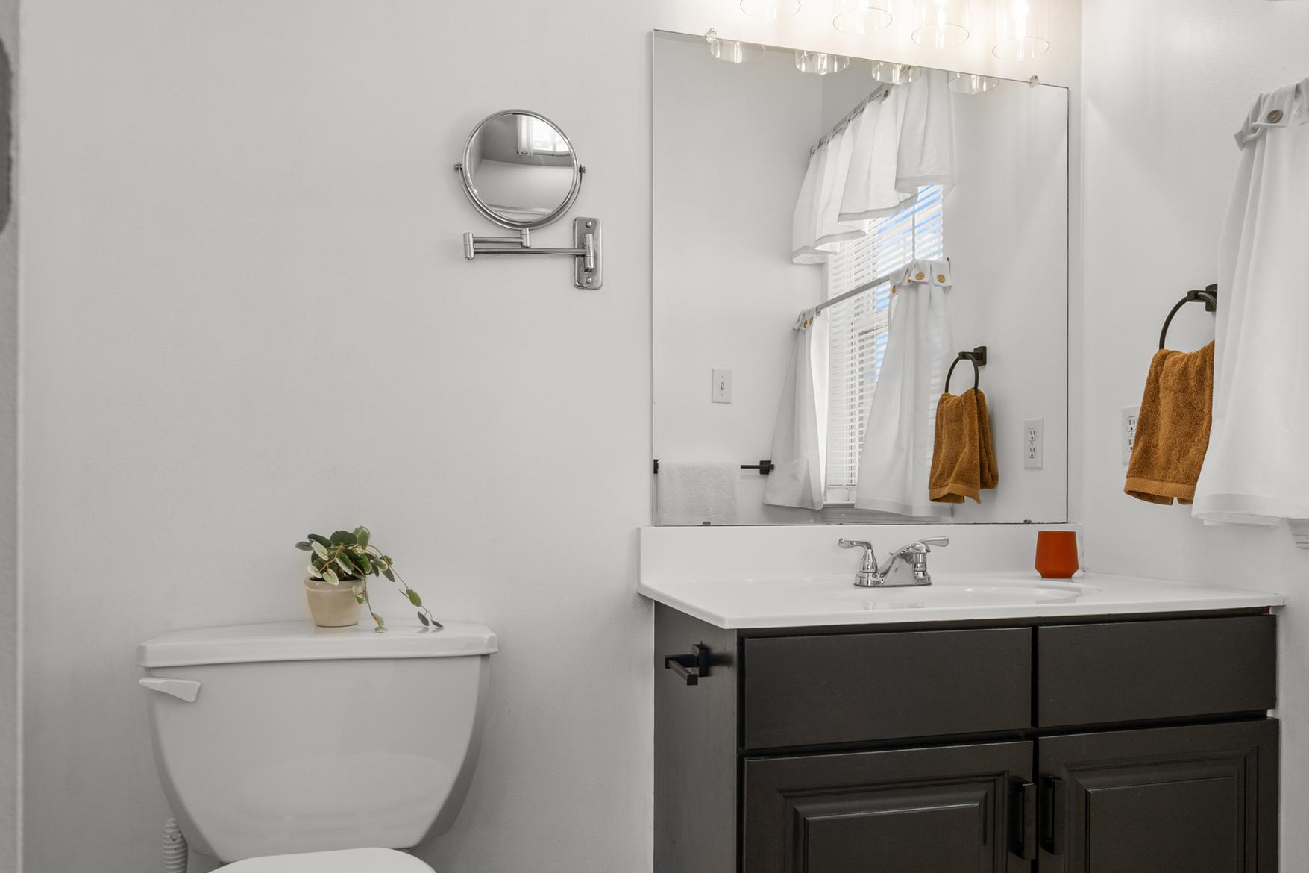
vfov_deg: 46.3
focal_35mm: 28
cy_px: 500
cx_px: 753
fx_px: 1018
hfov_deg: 65.1
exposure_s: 1/10
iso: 250
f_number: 9
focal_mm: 16
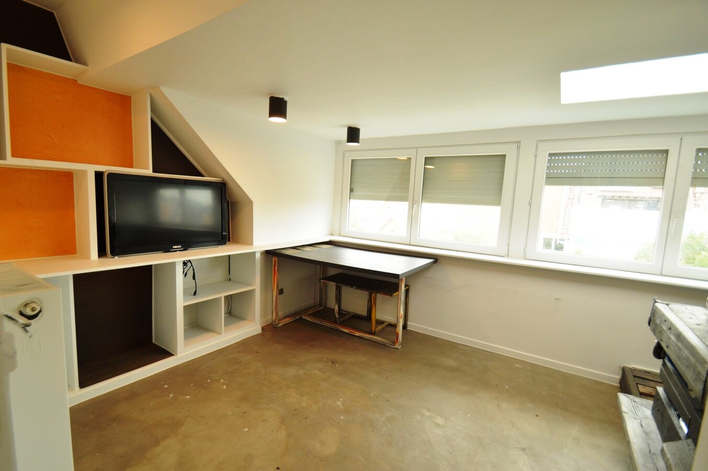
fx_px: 324
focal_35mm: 16
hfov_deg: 95.0
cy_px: 236
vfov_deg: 72.0
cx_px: 354
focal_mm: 11
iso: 400
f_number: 4
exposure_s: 1/60
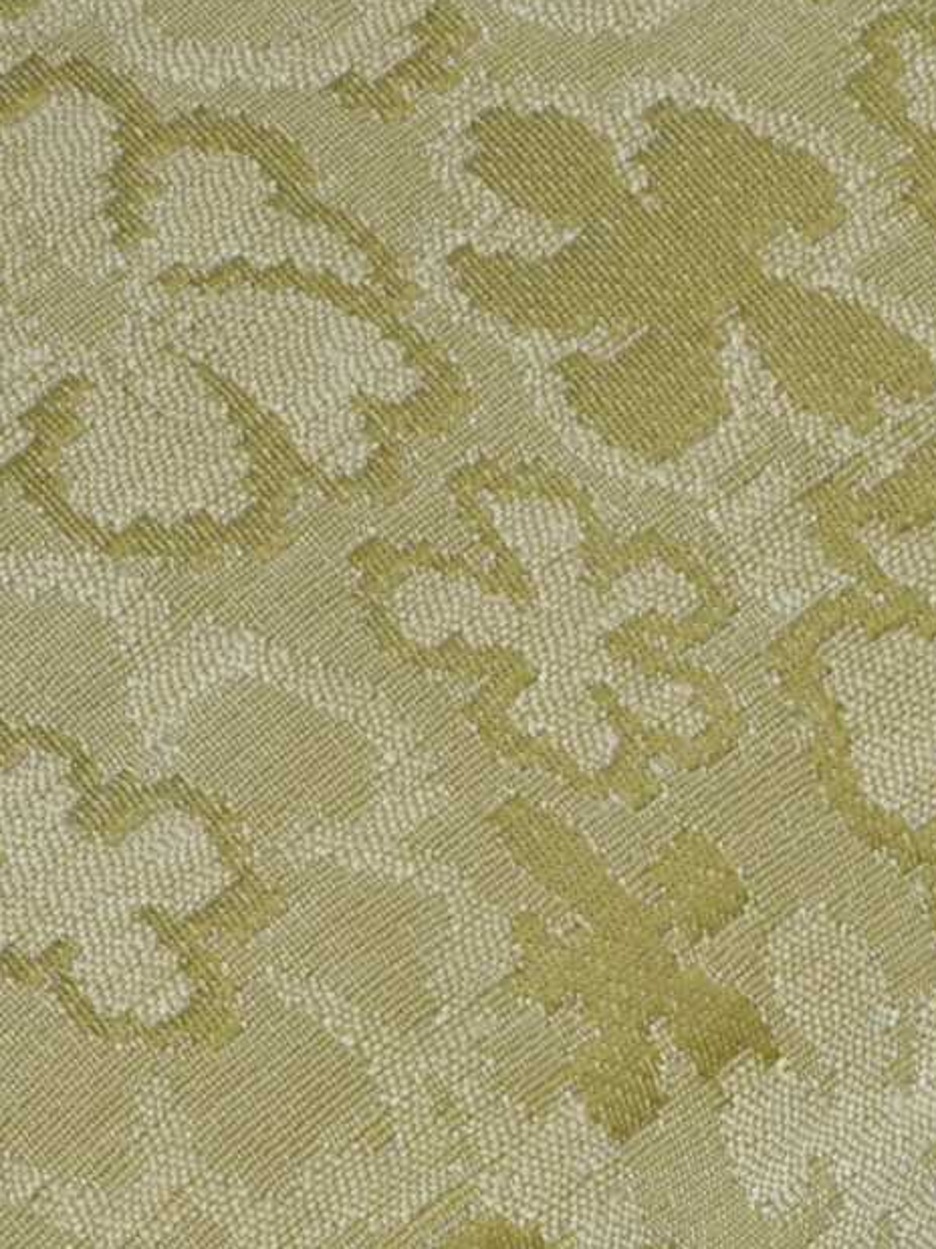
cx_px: -843
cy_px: 1414
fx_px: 21708
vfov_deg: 3.3
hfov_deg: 2.5
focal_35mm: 602
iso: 250
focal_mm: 105
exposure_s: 1/100
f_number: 10
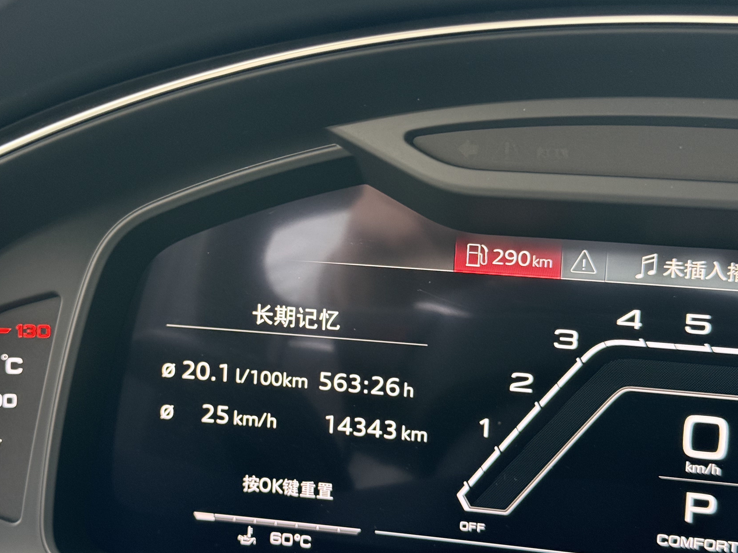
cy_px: 240
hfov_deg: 33.2
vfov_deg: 25.2
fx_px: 1237
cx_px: 320
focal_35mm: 58
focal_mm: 6.76
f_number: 1.78
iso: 250
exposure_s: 1/40
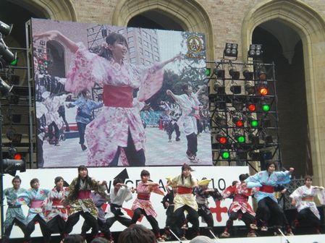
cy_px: 122
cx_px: 162
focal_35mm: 87
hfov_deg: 22.5
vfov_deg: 16.9
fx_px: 816
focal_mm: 14.49
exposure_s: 1/160
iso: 100
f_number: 5
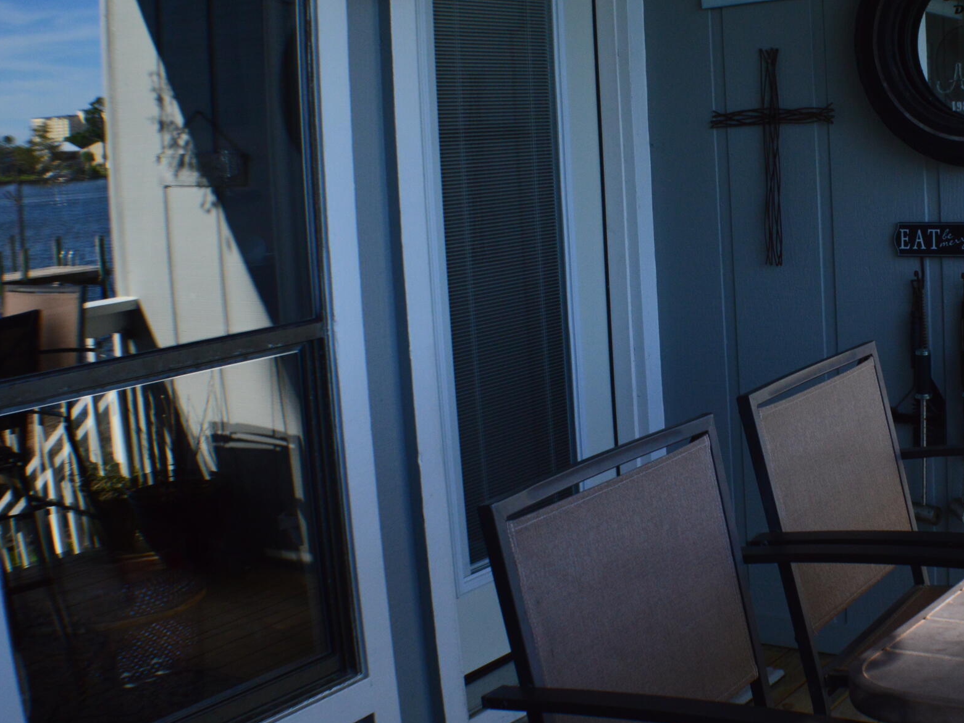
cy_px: 269
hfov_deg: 26.6
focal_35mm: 72
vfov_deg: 20.4
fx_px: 2005
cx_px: 742
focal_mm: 26
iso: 400
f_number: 10
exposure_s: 1/250
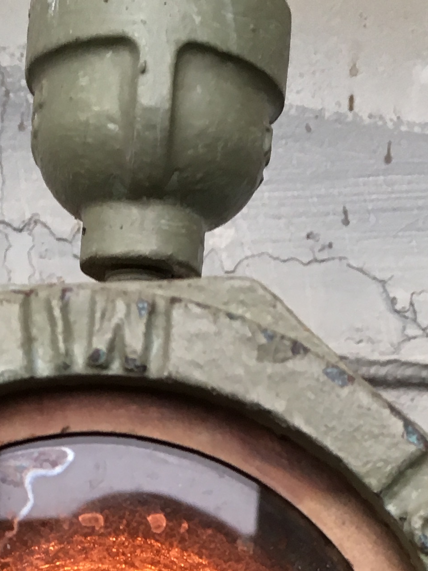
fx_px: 1517
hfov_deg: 16.1
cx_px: 203
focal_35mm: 92
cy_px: 841
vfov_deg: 18.9
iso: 32
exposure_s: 1/30
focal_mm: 4.15
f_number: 2.2
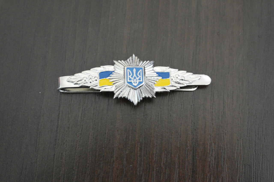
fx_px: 441
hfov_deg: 34.5
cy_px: 91
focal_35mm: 58
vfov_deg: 23.4
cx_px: 137
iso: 1600
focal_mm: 38
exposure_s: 1/25
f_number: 5
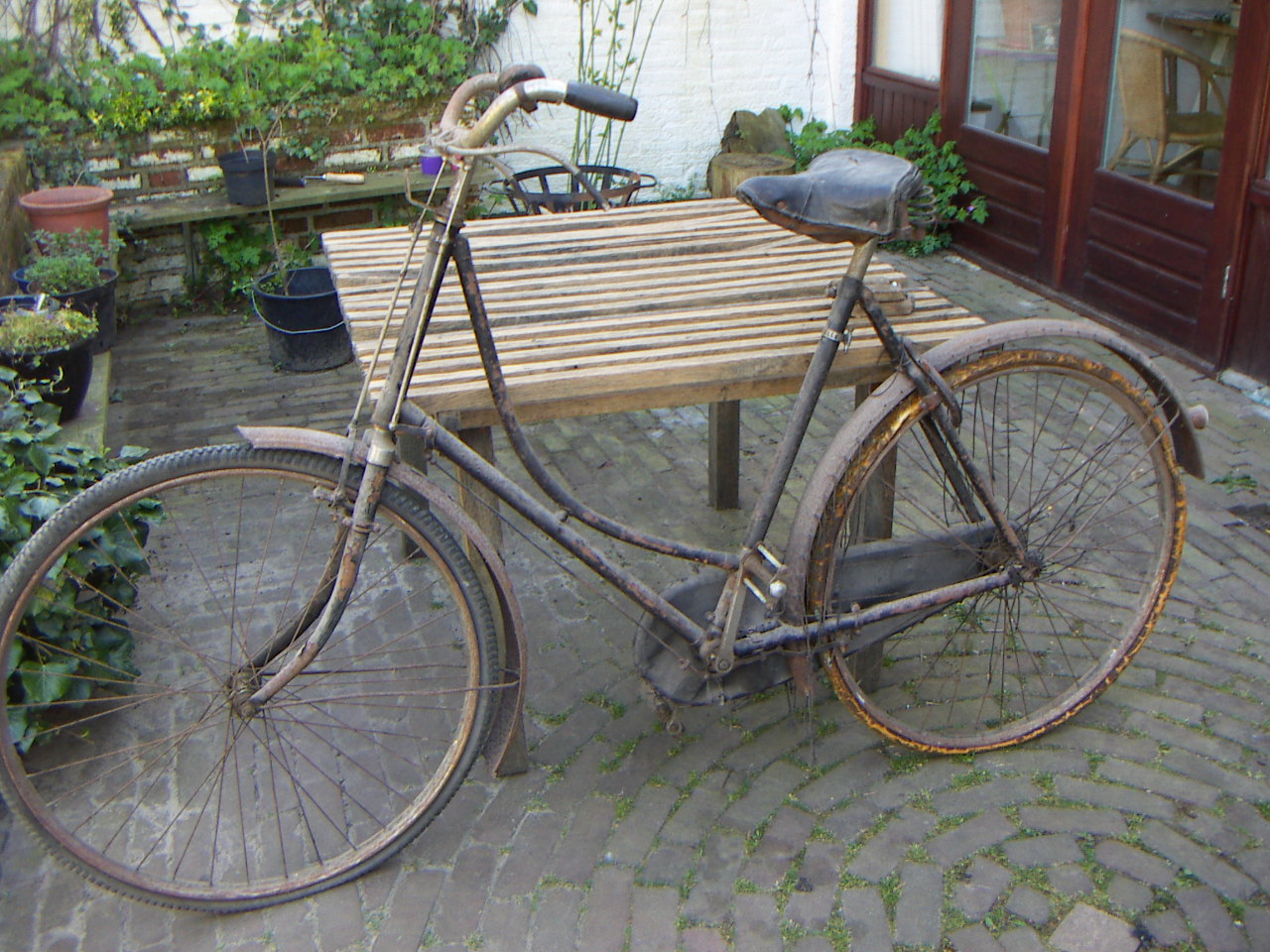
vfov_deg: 39.7
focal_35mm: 36
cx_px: 635
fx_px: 1321
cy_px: 476
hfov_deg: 51.4
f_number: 2.8
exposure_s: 1/50
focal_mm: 4.7
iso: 50
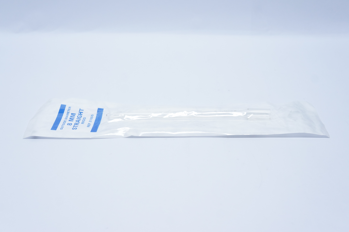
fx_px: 363
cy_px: 116
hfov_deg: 51.3
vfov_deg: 35.4
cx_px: 174
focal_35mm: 38
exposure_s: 1/60
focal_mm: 25
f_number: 6.3
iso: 800
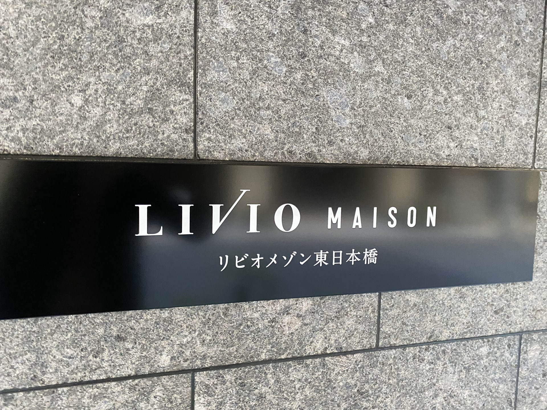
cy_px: 205
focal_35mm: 26
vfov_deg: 53.1
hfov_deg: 67.3
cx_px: 274
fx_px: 411
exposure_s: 1/39
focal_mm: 4.25
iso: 640
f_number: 1.8
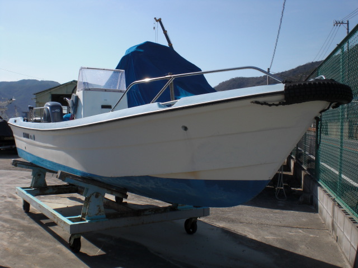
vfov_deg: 37.7
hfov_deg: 49.0
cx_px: 179
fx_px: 393
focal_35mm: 38
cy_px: 134
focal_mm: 6.3
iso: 64
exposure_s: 1/400
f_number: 5.6
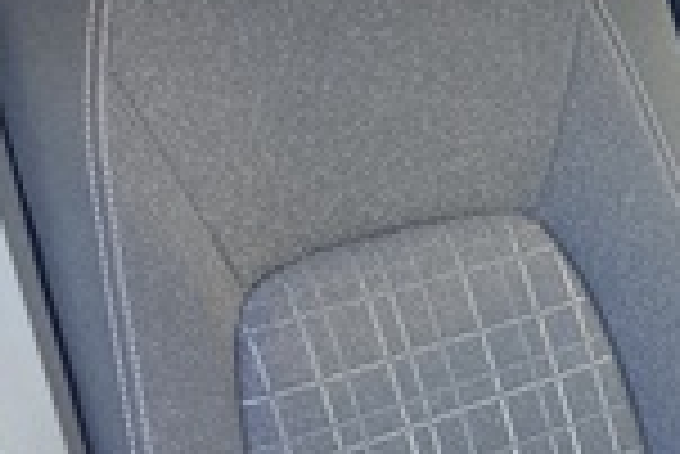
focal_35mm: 81
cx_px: 838
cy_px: 137
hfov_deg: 22.8
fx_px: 1531
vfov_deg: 16.8
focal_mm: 3.99
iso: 250
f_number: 1.8
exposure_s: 1/60
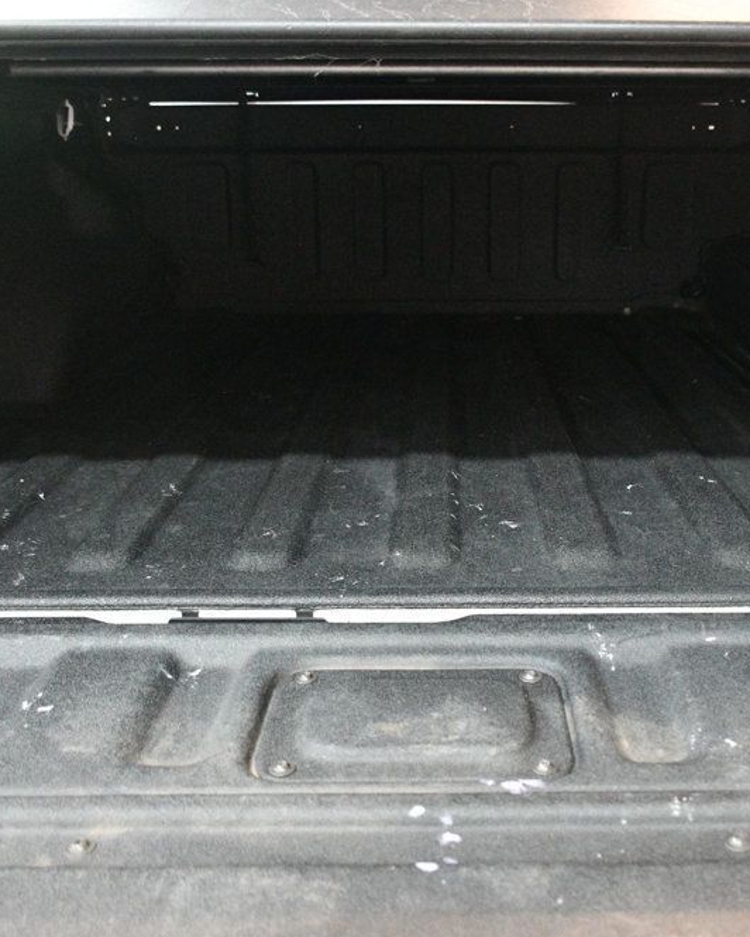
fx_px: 1082
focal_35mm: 39
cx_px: 464
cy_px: 476
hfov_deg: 38.0
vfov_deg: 46.8
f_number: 3.5
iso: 5000
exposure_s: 1/60
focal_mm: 18
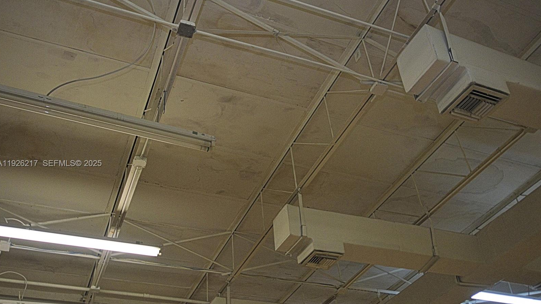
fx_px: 545
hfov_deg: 52.8
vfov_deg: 31.2
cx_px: 268
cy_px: 164
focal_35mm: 38
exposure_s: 1/100
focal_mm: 24
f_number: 5
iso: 400
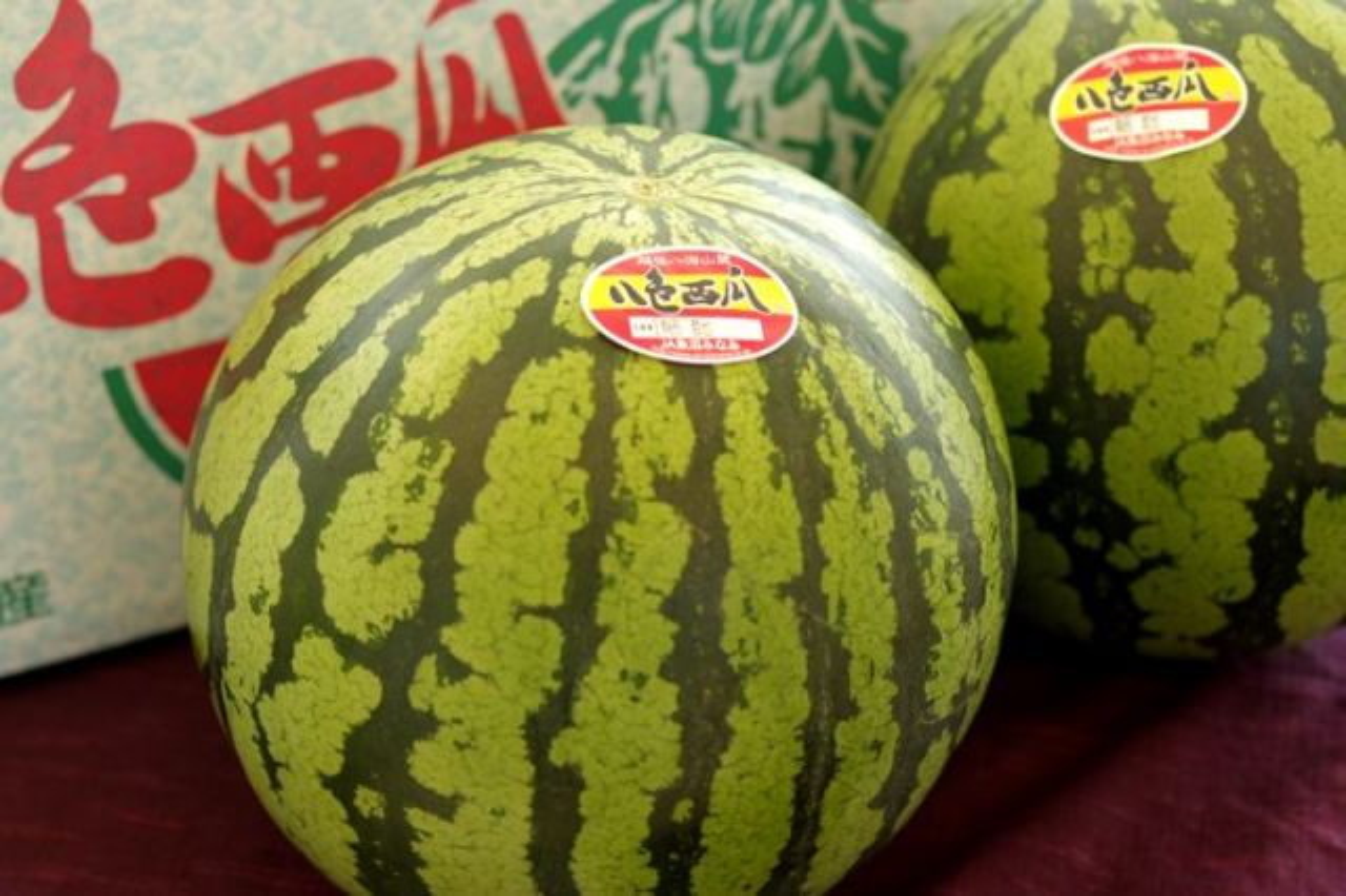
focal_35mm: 75
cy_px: 448
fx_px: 2803
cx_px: 673
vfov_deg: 18.2
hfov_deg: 27.0
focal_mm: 50
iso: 200
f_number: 2.8
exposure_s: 1/100
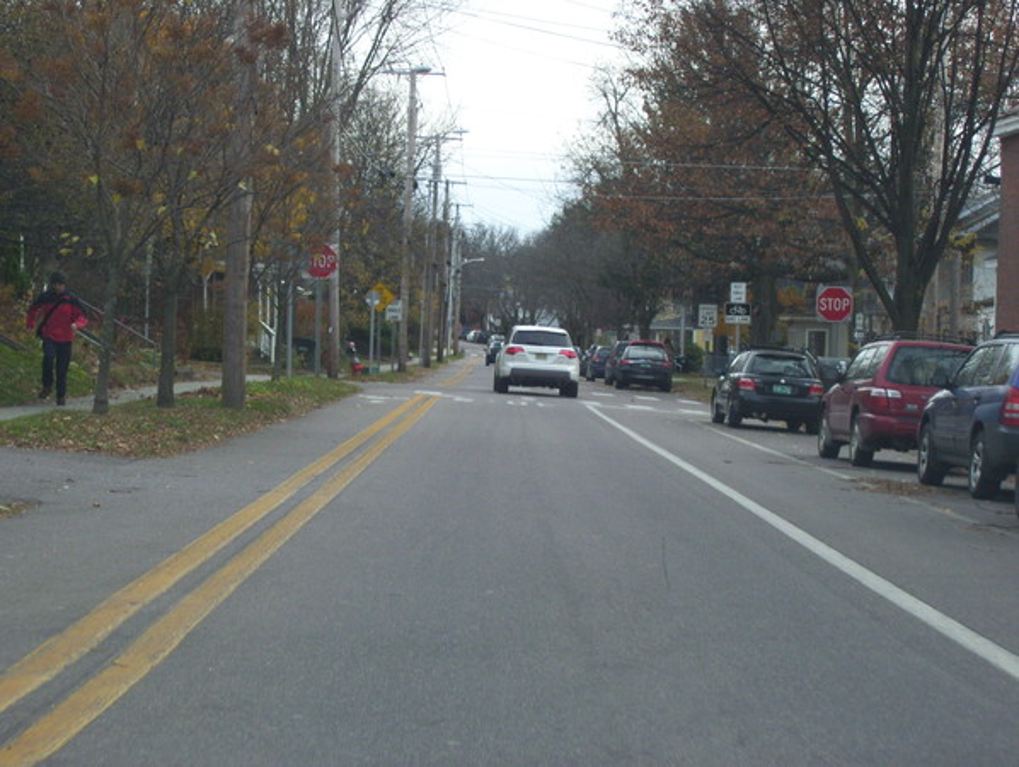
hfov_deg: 22.5
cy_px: 384
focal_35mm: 87
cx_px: 510
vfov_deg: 17.0
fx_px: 2564
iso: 160
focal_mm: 14.3
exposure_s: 1/200
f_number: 4.3
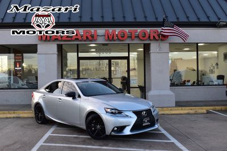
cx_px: 114
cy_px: 76
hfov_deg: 46.4
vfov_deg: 31.8
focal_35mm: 42
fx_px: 265
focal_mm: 28
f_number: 8
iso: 400
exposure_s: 1/60
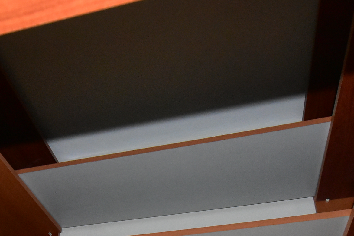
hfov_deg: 41.8
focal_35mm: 46
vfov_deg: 27.1
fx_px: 453
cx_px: 102
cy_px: 253
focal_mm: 12
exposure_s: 1/60
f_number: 6.3
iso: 3600
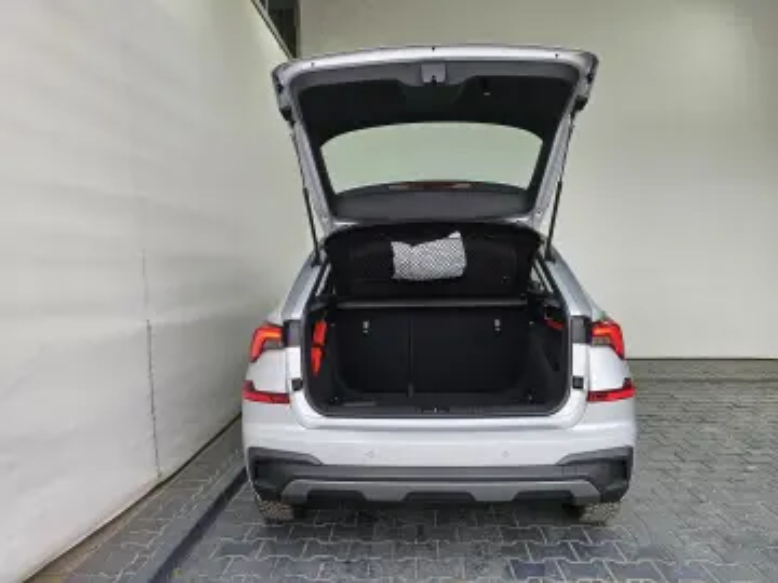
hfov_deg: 73.9
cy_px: 292
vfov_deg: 58.9
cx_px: 389
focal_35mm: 23
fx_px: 517
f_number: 1.7
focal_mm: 6.3
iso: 10
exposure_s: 1/127
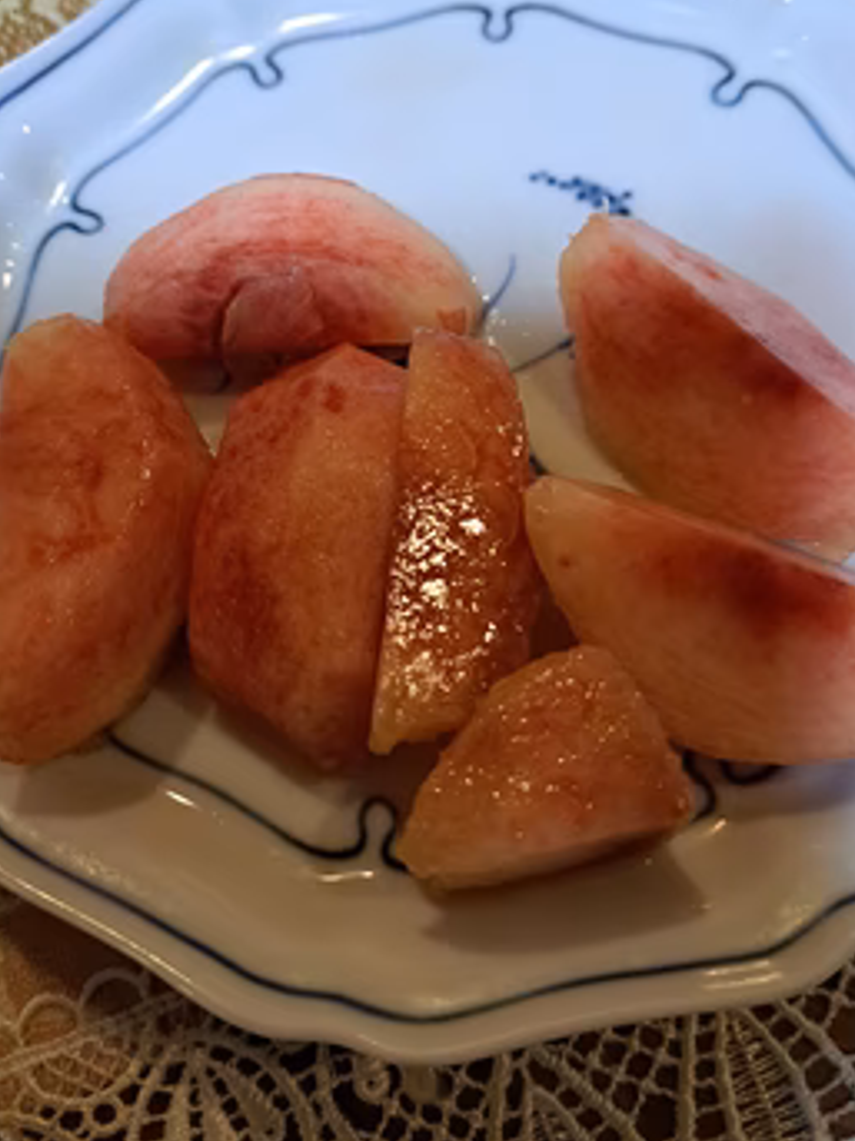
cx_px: 416
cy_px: 492
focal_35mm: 28
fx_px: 923
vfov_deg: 63.2
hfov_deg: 49.7
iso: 250
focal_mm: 5.23
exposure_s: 1/50
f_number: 1.8
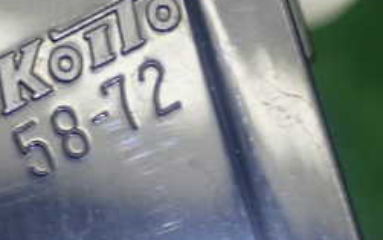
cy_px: 101
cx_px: 137
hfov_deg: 10.7
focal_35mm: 195
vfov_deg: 6.7
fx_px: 2036
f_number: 4.1
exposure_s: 1/80
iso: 500
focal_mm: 13.65
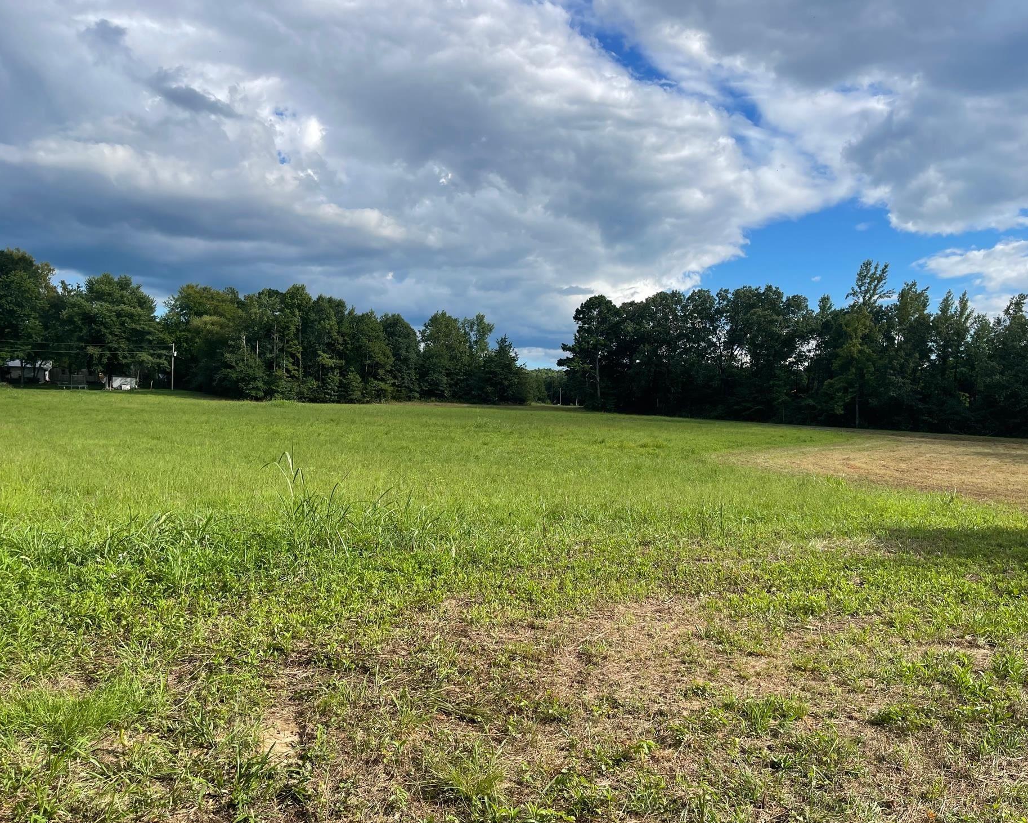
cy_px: 408
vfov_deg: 51.5
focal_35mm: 28
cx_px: 518
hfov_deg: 62.2
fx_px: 852
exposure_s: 1/3788
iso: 32
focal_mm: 5.1
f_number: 1.6
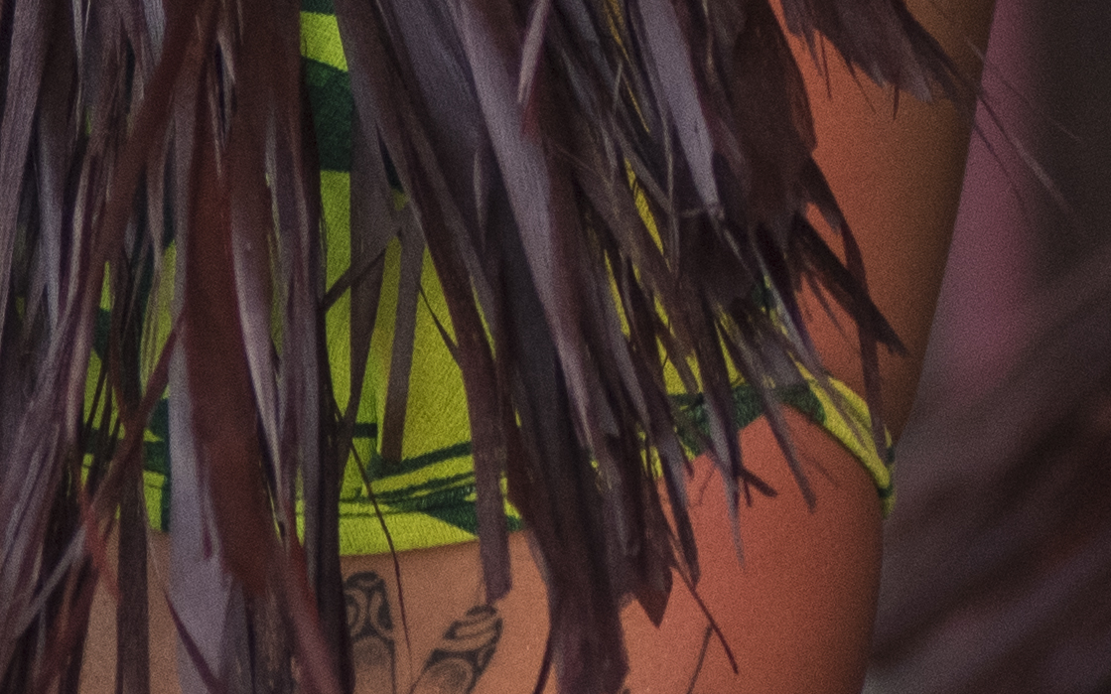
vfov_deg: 1.1
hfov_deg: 1.8
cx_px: 1088
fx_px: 35299
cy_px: -601
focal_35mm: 1166
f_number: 2.8
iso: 400
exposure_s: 1/1000
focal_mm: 155
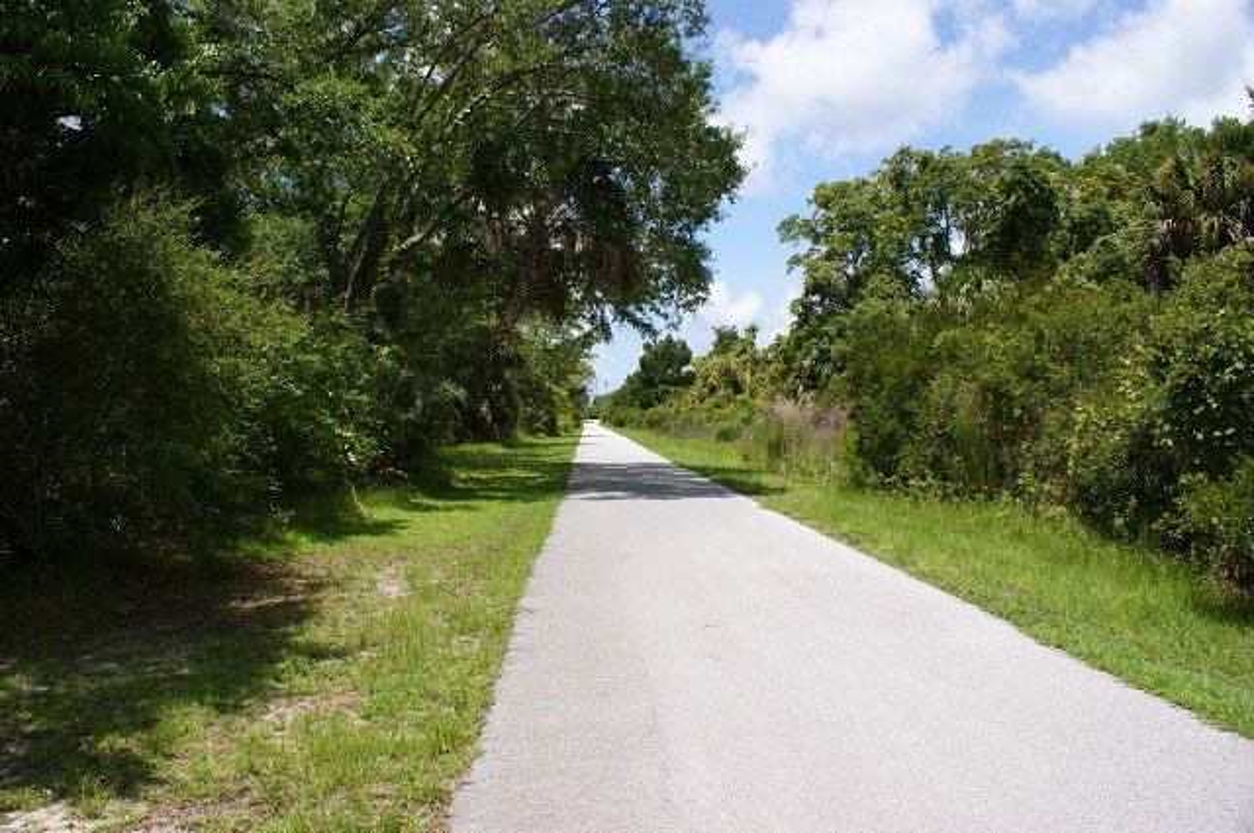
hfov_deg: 67.4
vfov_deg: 47.8
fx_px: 939
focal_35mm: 27
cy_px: 416
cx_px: 627
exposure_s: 1/160
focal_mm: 18
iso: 100
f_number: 10
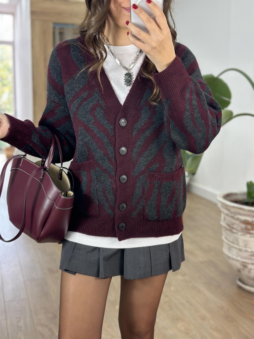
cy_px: 170
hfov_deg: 30.3
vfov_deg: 39.7
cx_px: 127
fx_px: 470
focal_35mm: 48
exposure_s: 1/100
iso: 100
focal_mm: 6.86
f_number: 1.78
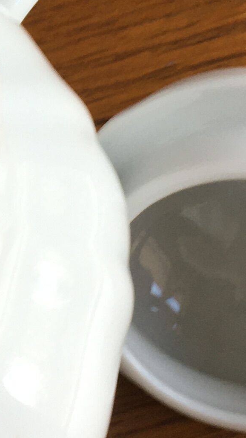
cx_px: -137
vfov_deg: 17.2
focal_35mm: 124
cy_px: 93
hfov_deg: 9.5
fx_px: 1437
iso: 32
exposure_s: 1/50
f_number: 2.2
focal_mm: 4.15
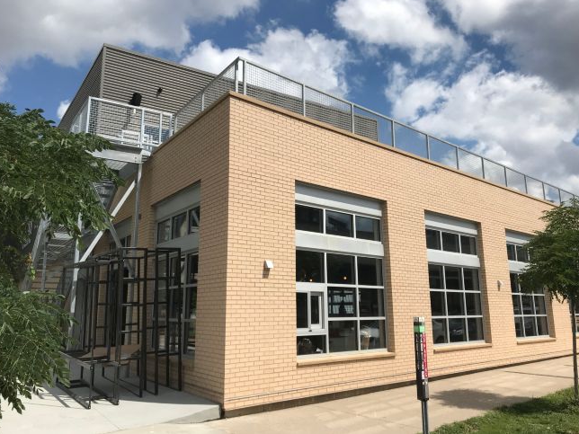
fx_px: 485
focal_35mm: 29
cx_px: 288
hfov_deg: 61.7
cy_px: 210
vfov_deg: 48.2
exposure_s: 1/4167
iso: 20
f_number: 1.8
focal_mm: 3.99
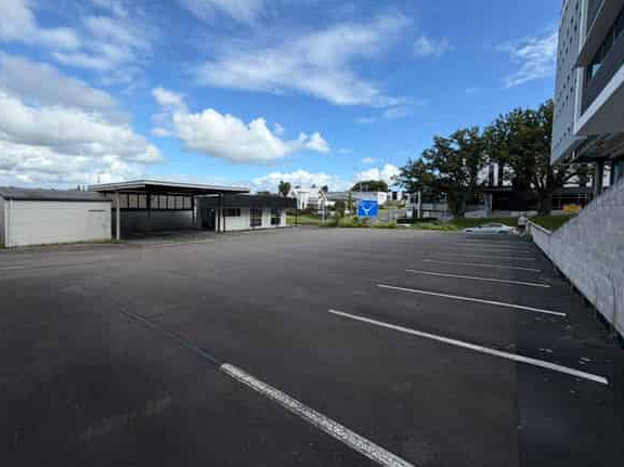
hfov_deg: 94.5
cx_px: 311
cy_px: 216
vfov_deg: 77.9
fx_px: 288
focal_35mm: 16
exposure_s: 1/770
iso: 25
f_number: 2.2
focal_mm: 2.22
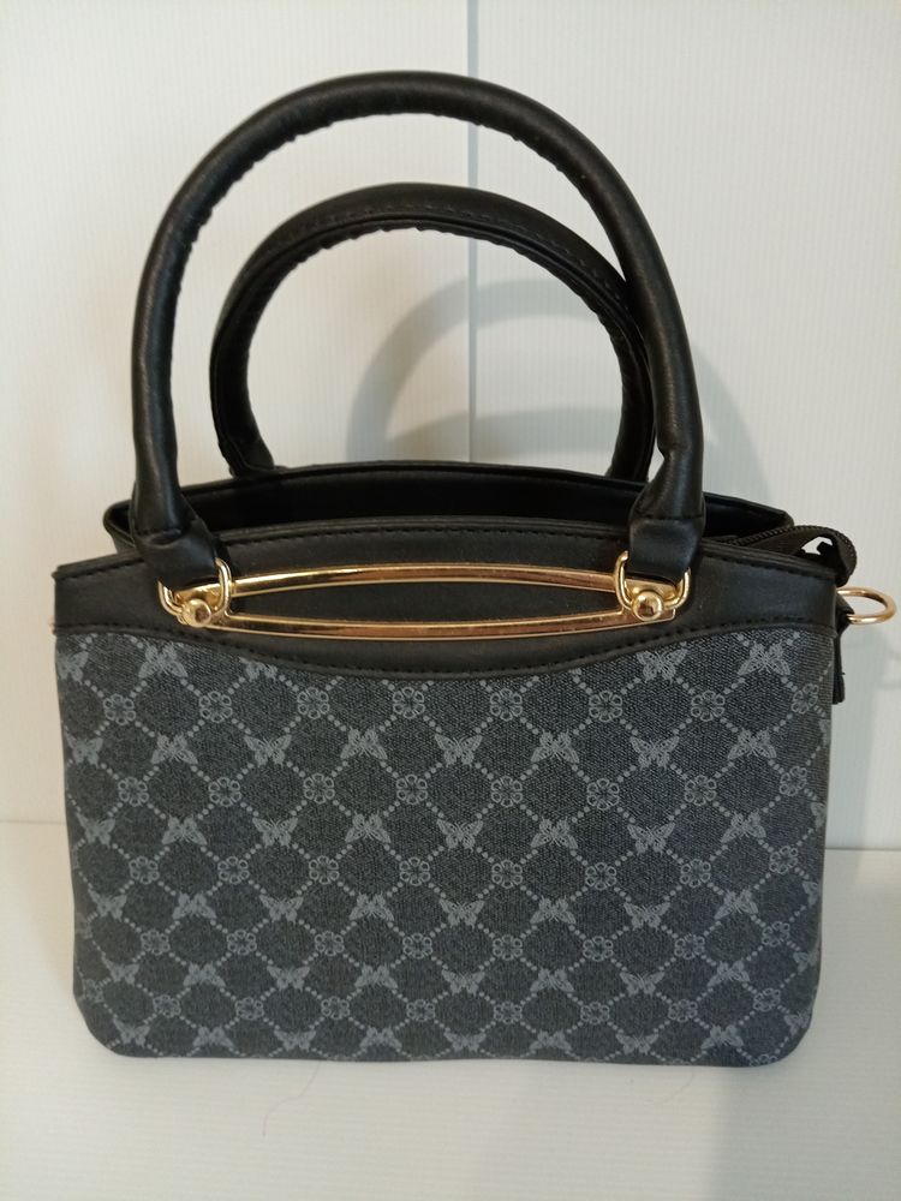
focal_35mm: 26
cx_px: 450
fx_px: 902
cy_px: 600
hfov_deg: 53.1
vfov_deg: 67.3
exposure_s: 1/25
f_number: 1.8
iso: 525
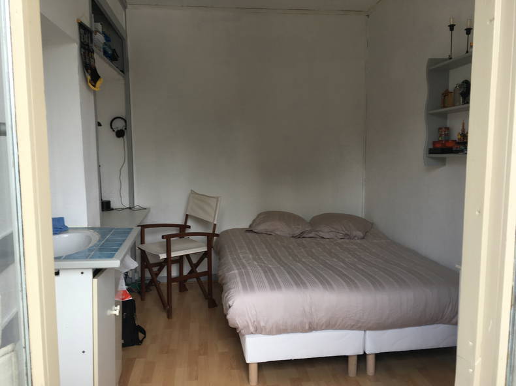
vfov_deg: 48.2
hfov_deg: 61.7
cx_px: 258
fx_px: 432
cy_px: 193
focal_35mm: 29
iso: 25
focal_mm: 4.15
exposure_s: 1/50
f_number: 2.2
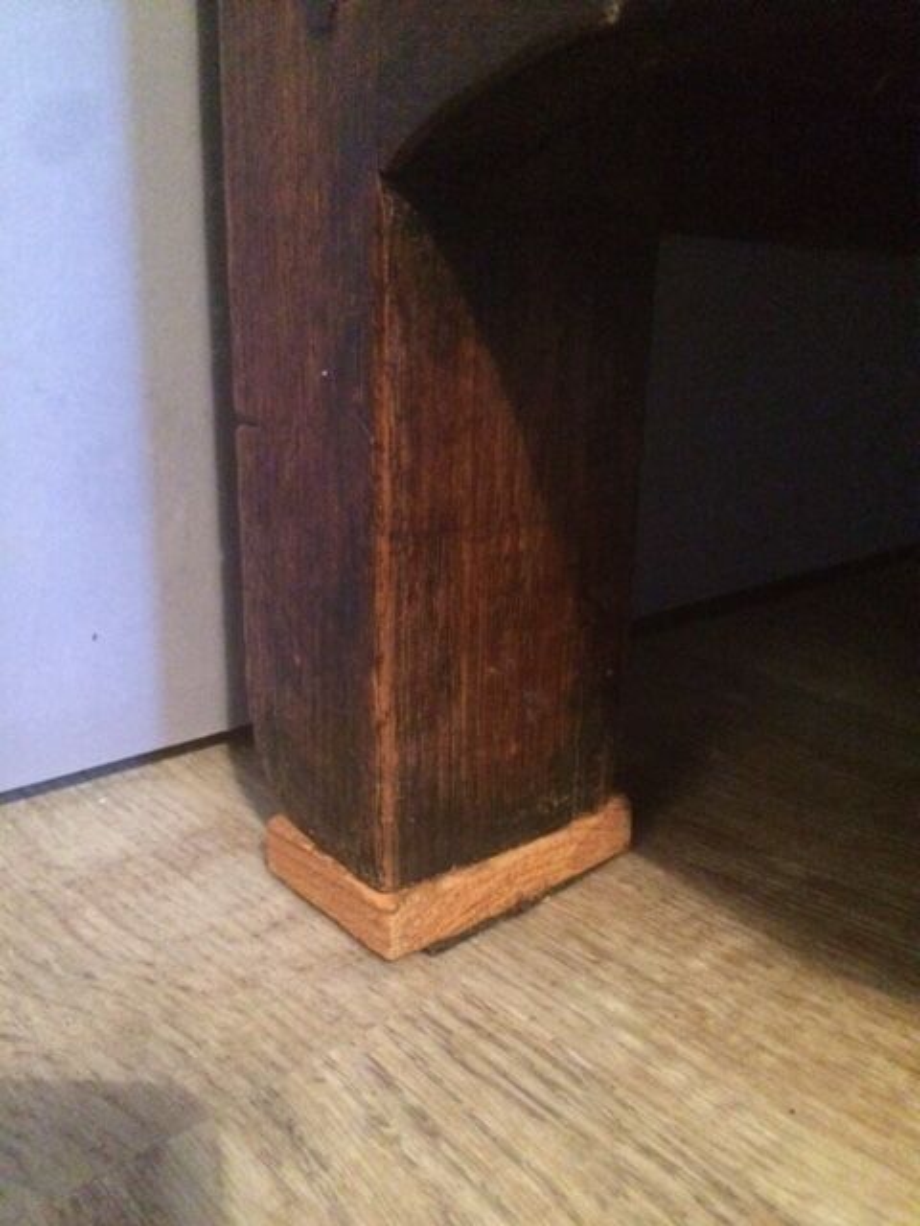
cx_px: 460
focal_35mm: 29
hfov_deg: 48.2
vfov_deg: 61.7
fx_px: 1028
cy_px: 613
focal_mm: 4.15
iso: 1000
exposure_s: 1/17
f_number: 2.2
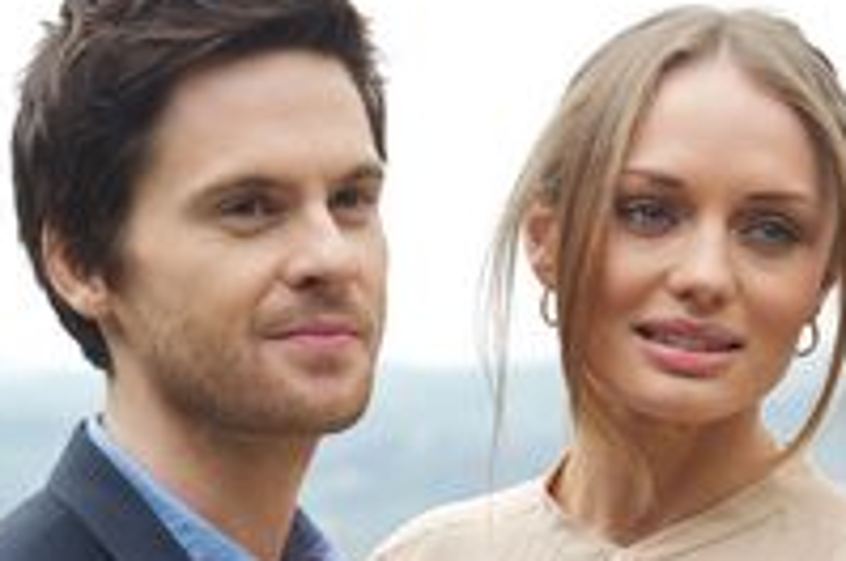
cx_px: 323
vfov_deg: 6.9
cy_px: 400
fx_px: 4622
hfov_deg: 10.5
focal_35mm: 197
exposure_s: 1/80
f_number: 8
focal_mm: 98
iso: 320
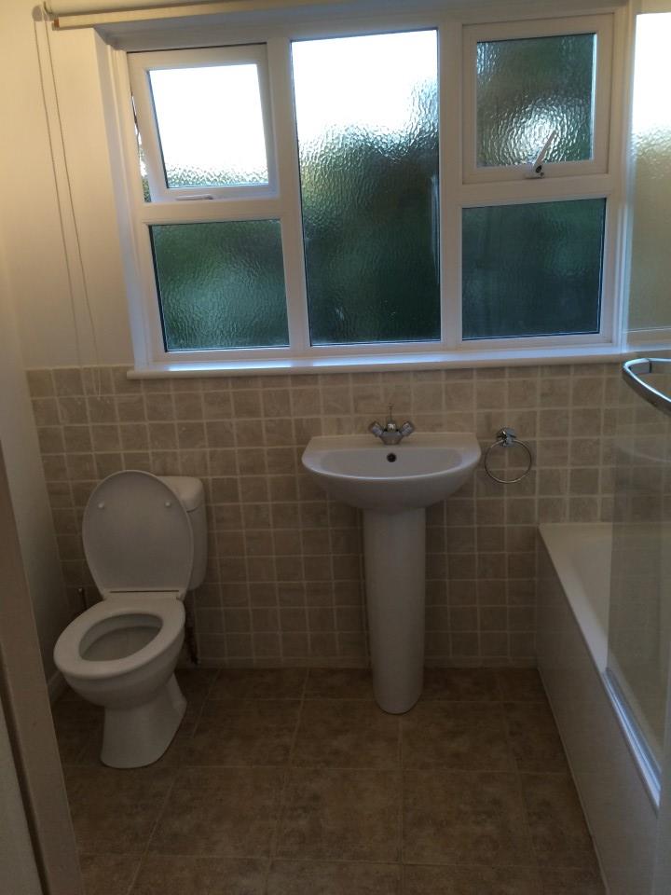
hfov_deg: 48.2
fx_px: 750
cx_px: 336
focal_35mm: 29
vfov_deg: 61.7
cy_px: 448
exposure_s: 1/33
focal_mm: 4.15
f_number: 2.2
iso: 50
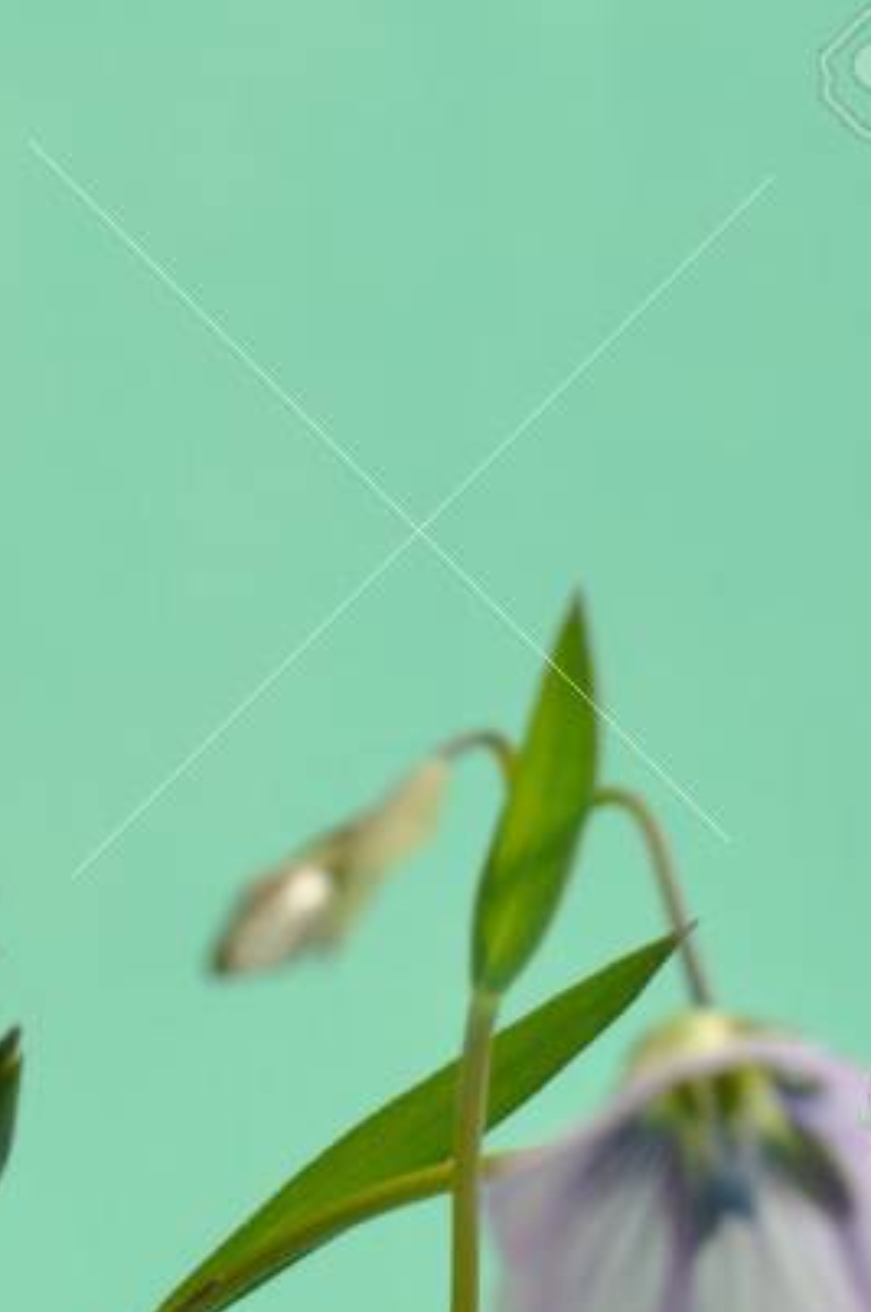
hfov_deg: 2.1
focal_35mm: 655
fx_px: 23817
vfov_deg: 3.1
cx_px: -295
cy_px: 1700
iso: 200
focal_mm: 135
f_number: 11
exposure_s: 1/160
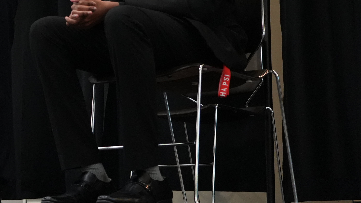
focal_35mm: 132
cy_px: 13
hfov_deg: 15.7
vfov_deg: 9.1
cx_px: -65
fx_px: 1263
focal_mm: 50
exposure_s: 1/125
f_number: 4
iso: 5000
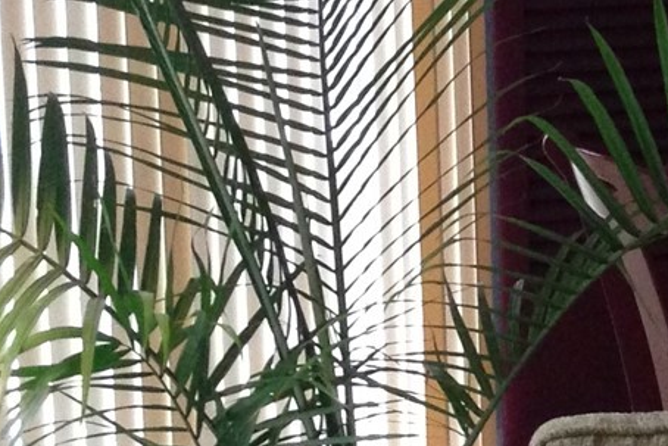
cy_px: 46
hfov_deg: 13.4
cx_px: 990
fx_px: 2691
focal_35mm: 145
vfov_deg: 9.4
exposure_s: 1/20
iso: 320
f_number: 2.4
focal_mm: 4.13
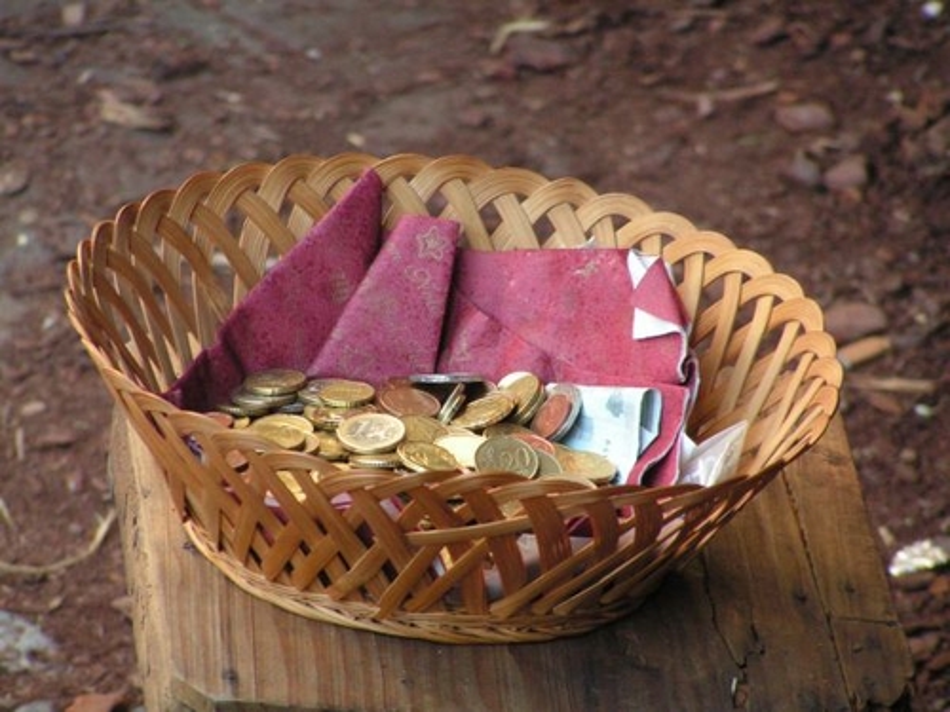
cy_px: 356
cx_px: 475
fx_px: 10429
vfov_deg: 3.9
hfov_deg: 5.2
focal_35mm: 380
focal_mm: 63
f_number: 3.7
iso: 200
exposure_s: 1/125
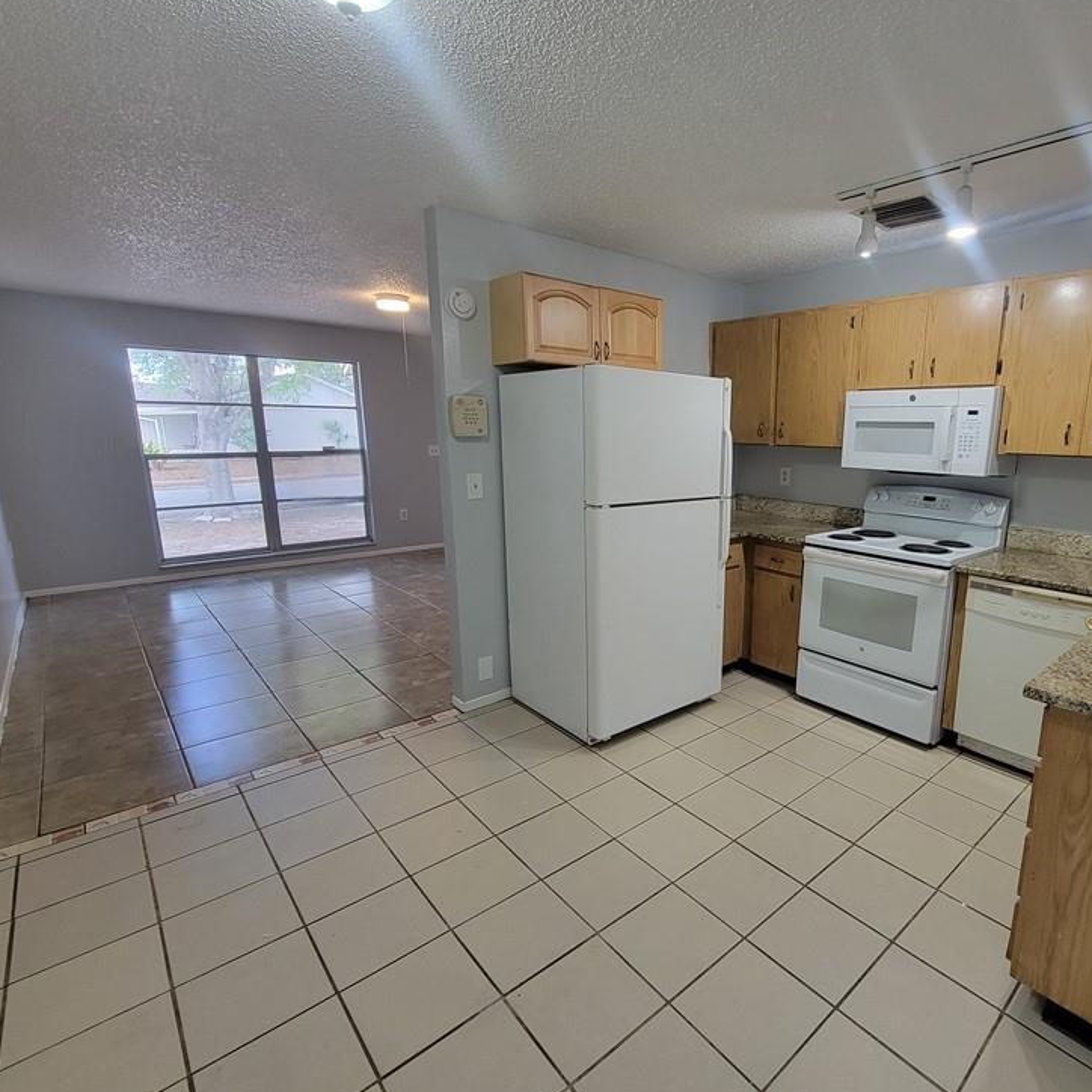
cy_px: 549
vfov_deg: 87.4
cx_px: 685
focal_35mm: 16
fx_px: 571
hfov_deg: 85.7
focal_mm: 2.2
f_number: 2.2
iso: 125
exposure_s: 1/60.2
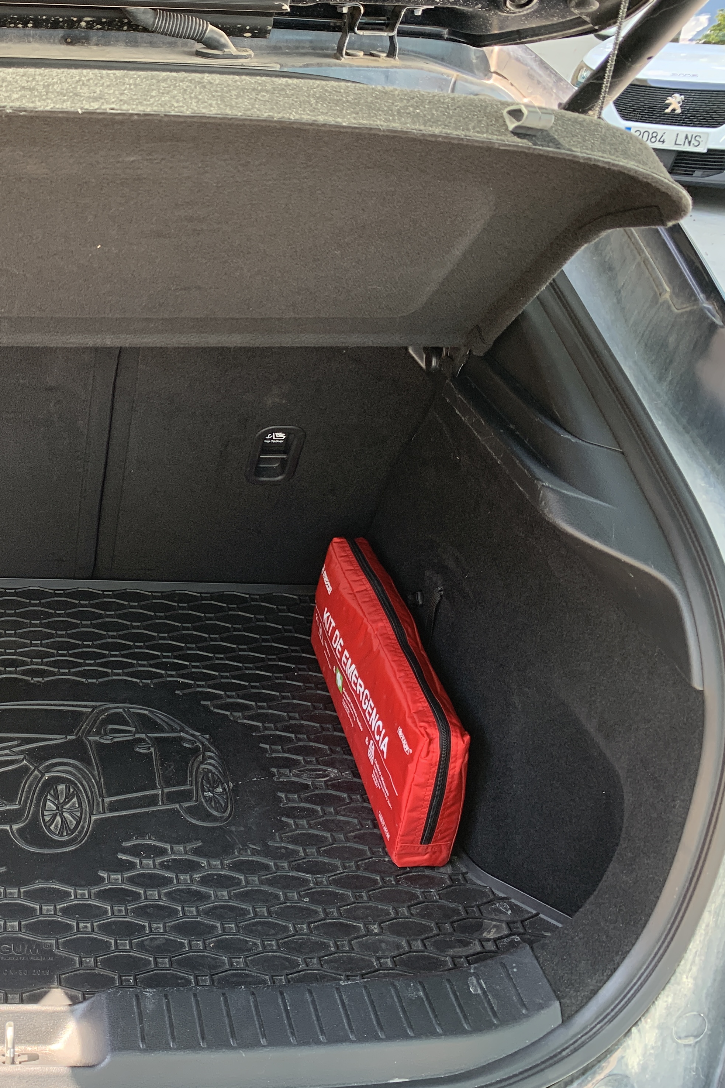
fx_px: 1117
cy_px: 535
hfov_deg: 33.7
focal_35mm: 37
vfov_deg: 51.9
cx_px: 53
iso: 40
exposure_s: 1/121
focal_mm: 4.25
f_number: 1.8
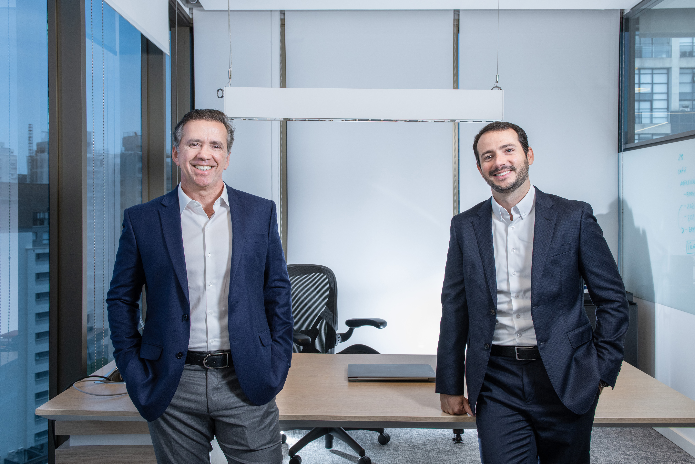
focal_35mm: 29
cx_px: 348
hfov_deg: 63.7
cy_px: 232
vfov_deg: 45.0
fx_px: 560
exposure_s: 1/100
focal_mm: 29
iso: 500
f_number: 9
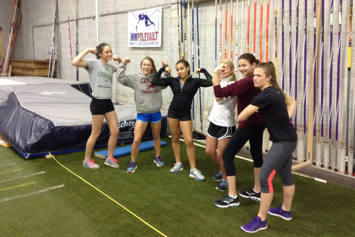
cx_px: 180
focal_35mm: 35
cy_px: 102
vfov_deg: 37.8
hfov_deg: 54.4
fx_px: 345
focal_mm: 3.3
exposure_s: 1/24
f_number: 2.4
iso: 200
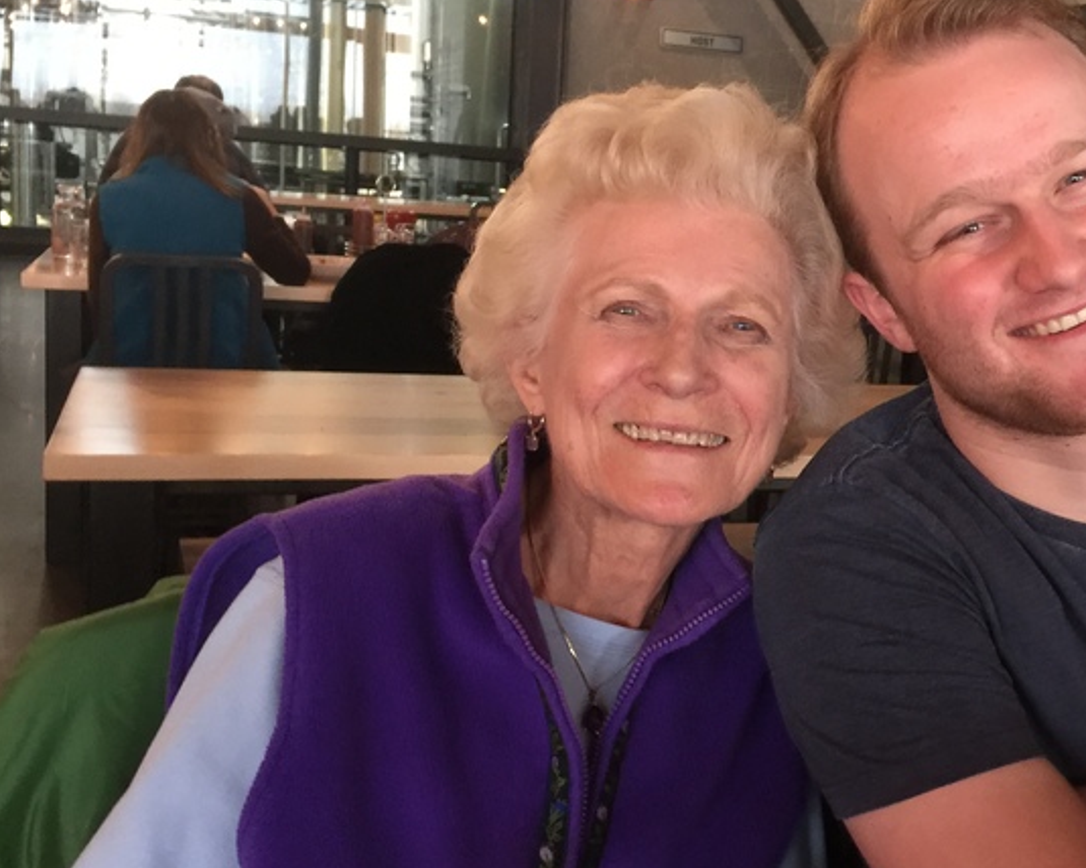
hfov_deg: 37.8
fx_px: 1543
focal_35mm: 48
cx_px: 819
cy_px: 444
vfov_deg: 31.4
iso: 80
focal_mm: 4.15
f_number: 2.2
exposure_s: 1/15
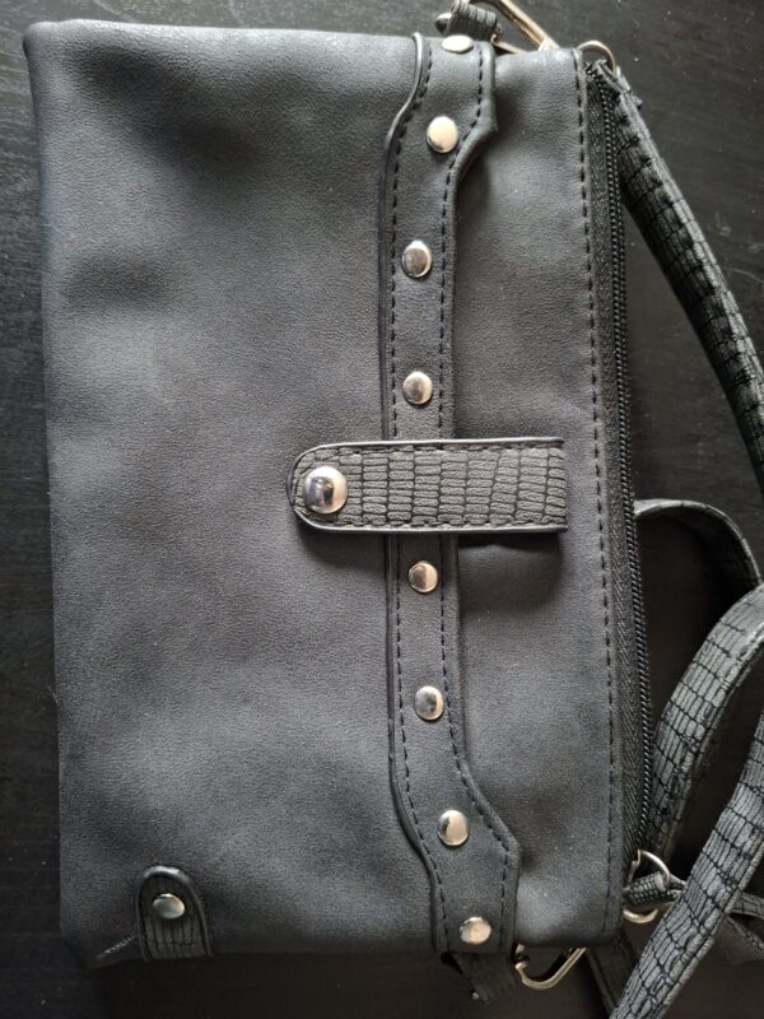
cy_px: 510
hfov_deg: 58.9
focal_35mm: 23
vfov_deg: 73.9
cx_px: 382
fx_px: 677
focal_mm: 5.54
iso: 640
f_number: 1.8
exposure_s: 1/25
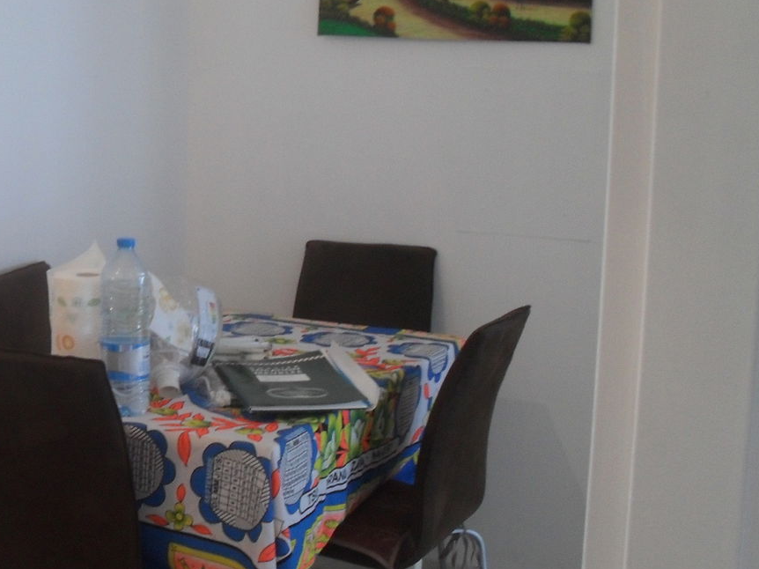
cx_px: 103
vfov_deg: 22.6
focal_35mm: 65
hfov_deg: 28.9
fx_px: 1425
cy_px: 264
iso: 160
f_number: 2.8
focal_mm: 6.2
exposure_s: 1/30
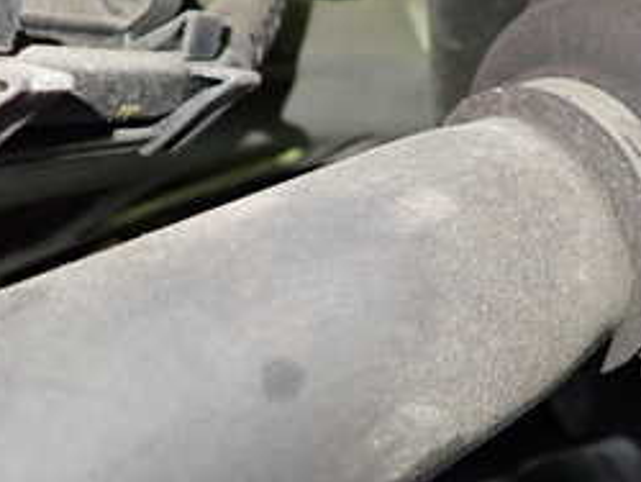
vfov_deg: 24.3
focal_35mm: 60
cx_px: 508
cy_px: 138
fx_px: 1112
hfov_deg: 31.4
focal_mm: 4.5
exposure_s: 1/30
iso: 800
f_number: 2
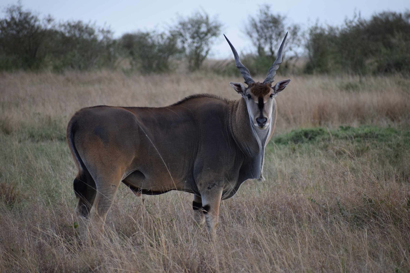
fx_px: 3758
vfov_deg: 4.2
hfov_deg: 6.2
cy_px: 136
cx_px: 205
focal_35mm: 330
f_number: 5.6
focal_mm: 220
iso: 720
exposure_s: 1/1000
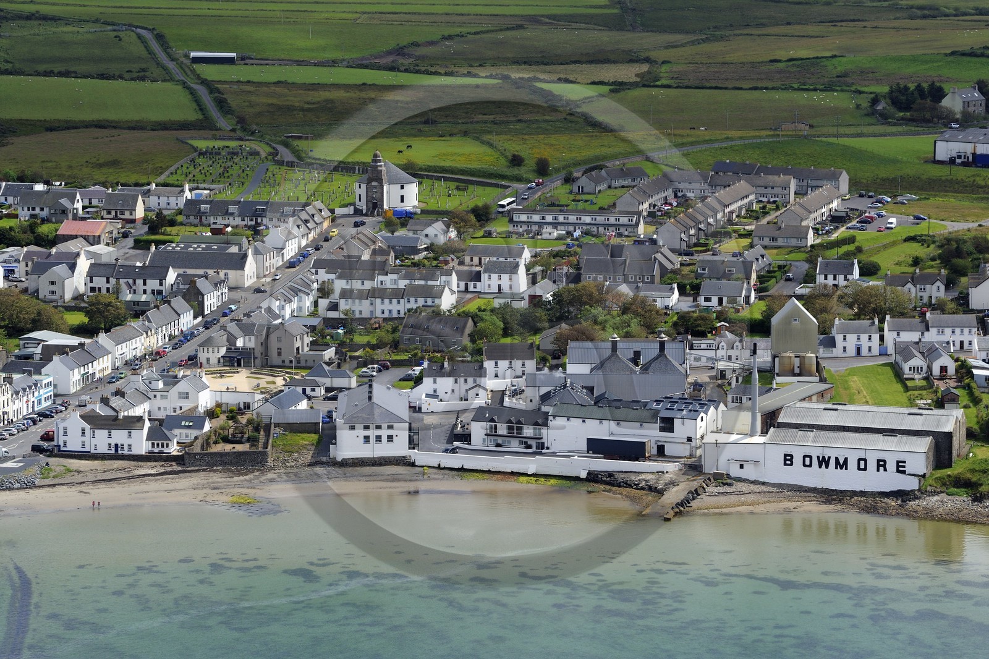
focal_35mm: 125
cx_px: 494
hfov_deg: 16.4
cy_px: 330
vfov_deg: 11.0
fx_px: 3433
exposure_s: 1/800
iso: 400
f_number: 9
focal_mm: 125
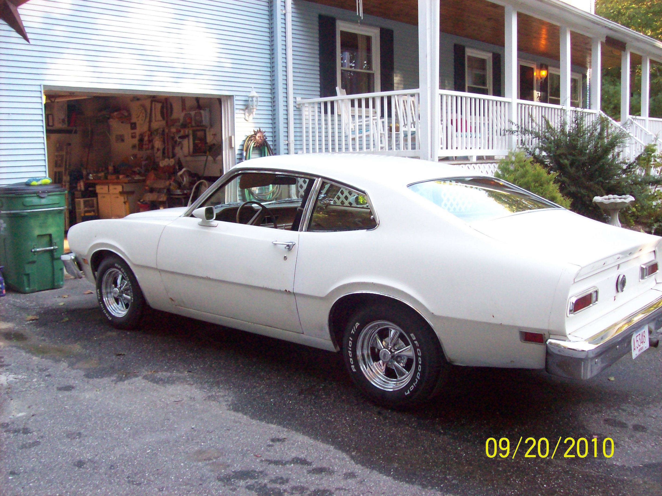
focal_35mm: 36
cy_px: 248
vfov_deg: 39.6
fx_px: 688
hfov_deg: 51.4
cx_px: 331
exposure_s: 1/128
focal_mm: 6
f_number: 2.7
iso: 276
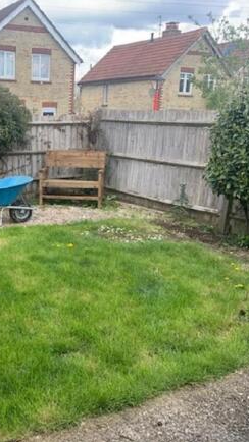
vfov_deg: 52.8
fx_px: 446
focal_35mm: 38
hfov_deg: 29.7
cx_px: 20
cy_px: 222
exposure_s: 1/400
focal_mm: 4.25
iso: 25
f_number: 1.8
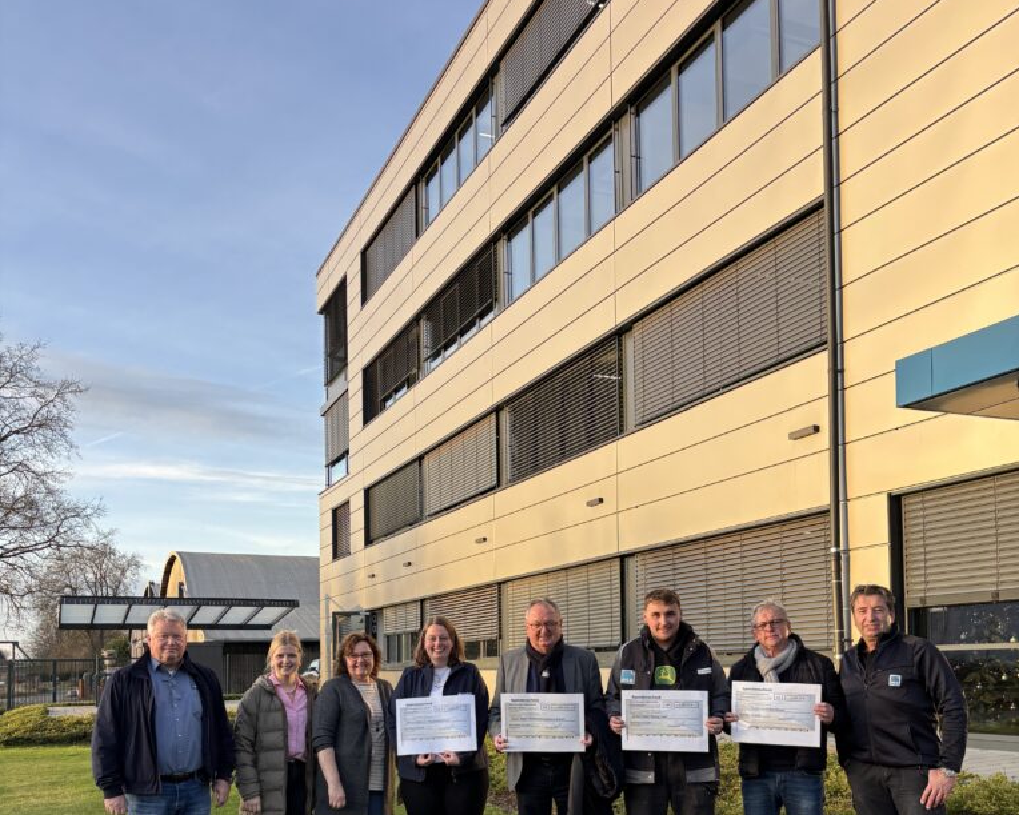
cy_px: 615
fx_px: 1025
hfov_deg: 52.9
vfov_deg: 42.0
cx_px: 510
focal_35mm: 34
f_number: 1.6
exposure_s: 1/507
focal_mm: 5.96
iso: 50
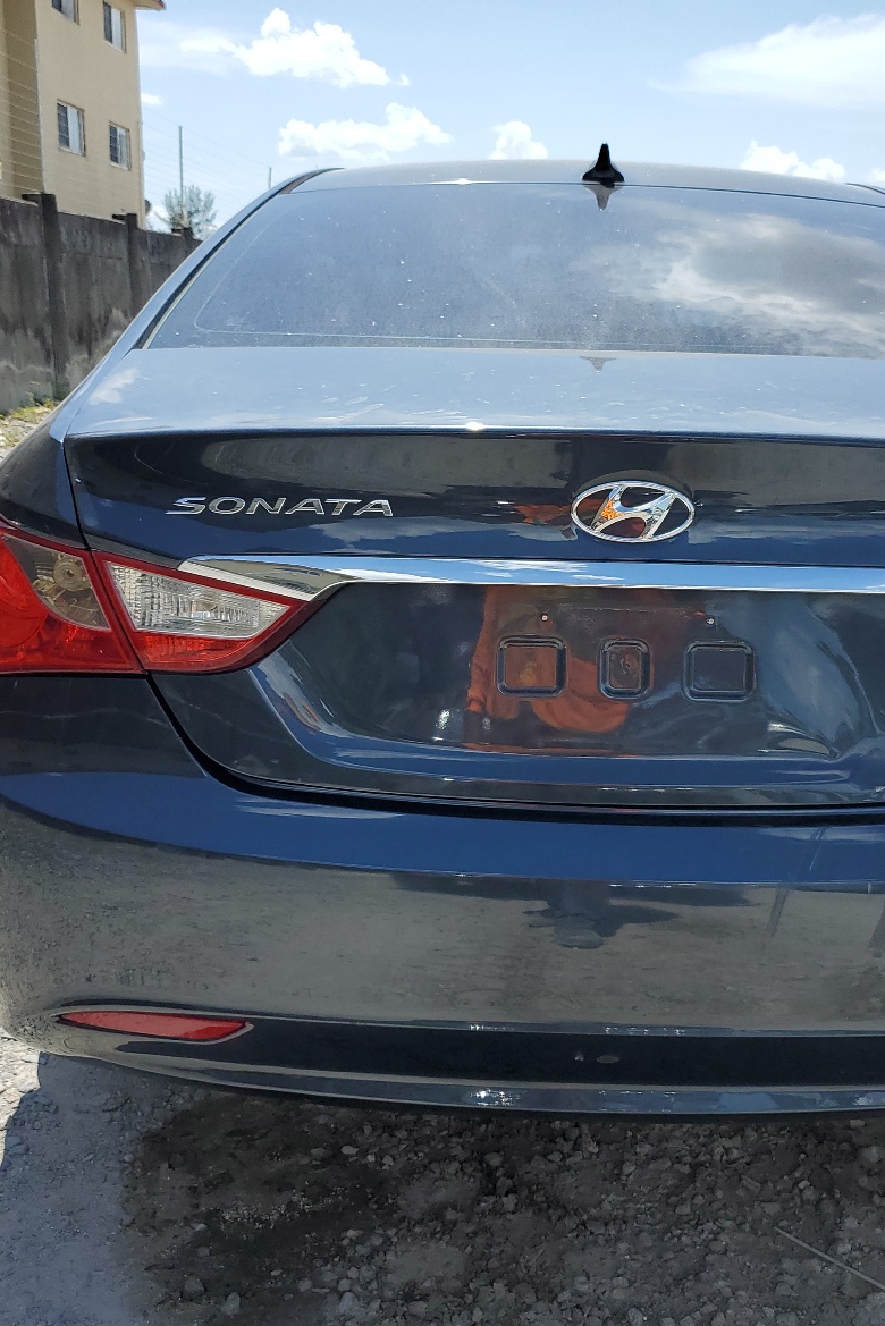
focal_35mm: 37
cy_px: 659
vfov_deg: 51.9
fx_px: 1363
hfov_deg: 35.8
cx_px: 556
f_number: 1.5
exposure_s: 1/3333
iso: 50
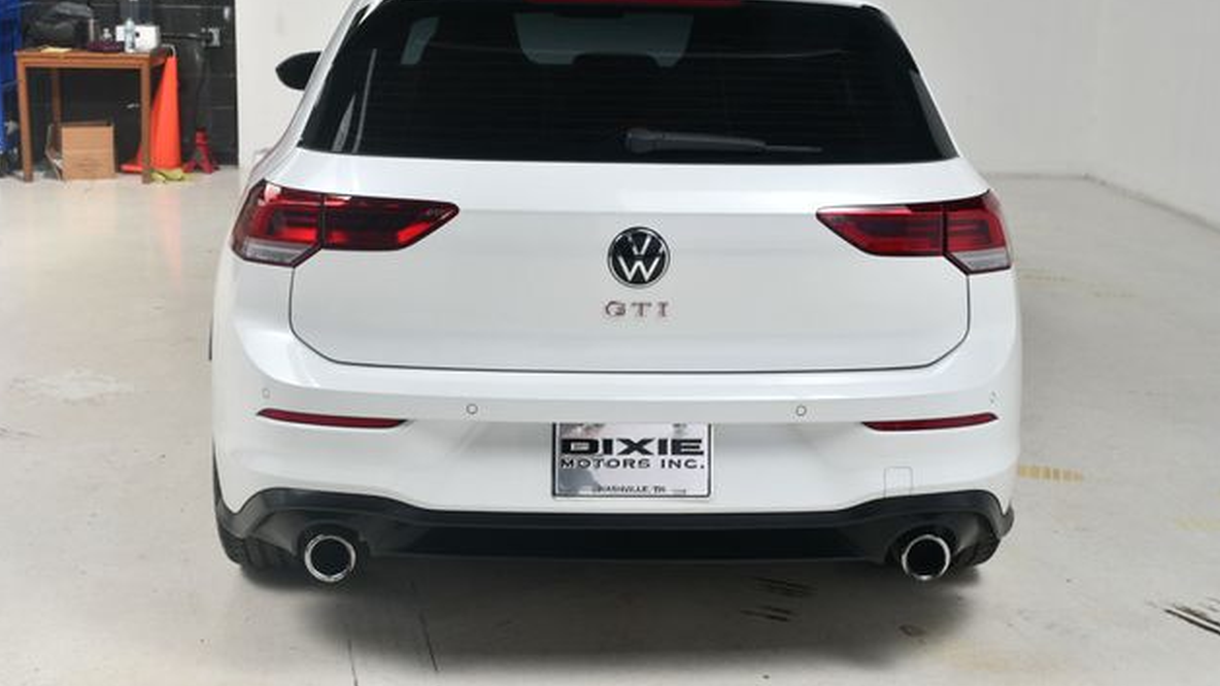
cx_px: 616
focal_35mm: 48
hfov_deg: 42.9
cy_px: 276
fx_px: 1553
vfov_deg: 24.9
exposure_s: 1/160
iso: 100
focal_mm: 30
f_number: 13
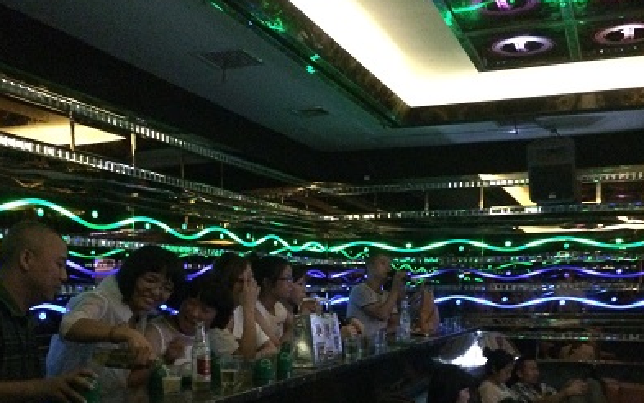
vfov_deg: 29.3
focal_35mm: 43
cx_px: 342
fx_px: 755
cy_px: 315
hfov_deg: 46.2
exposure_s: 1/15
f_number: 2.2
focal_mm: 4.15
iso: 1250
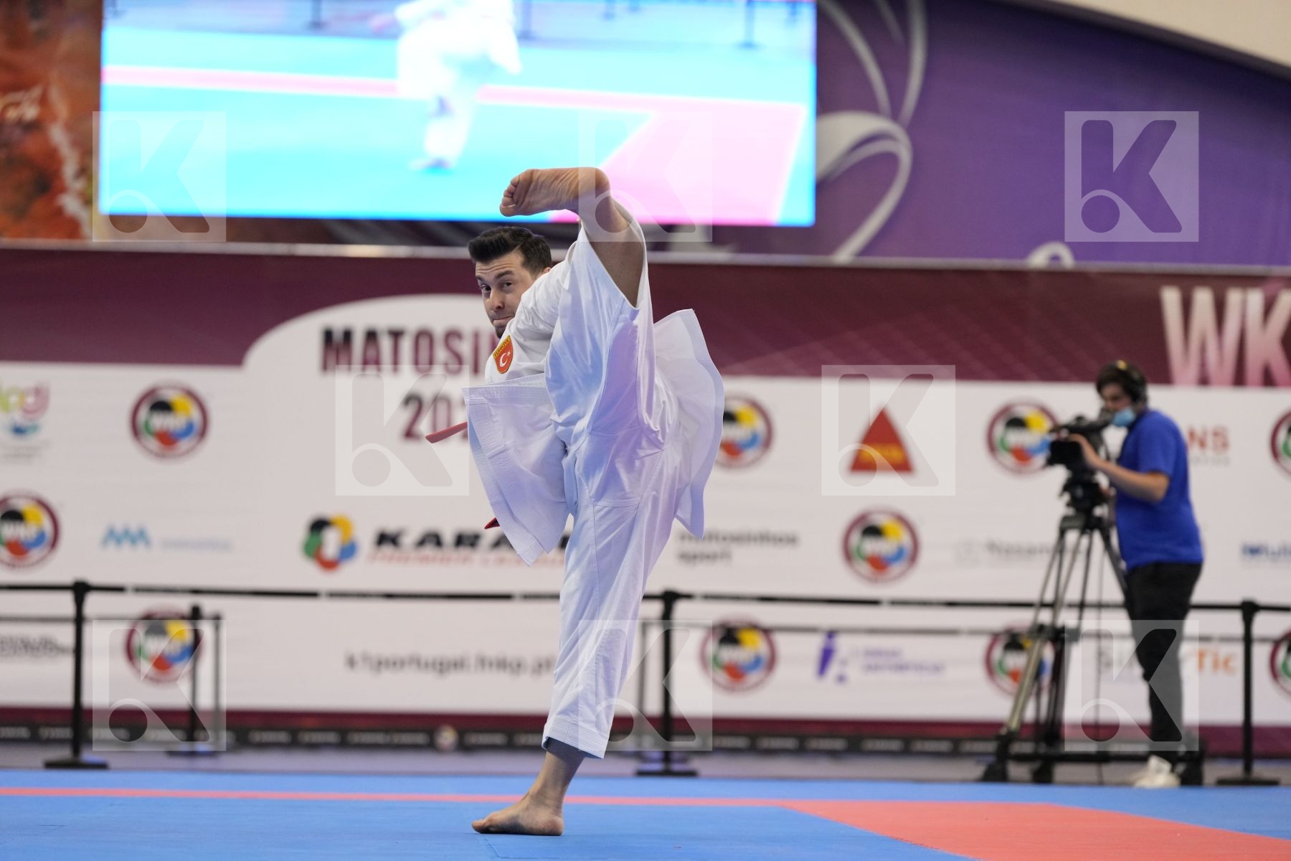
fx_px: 4231
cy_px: 430
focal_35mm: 118
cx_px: 646
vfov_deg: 11.6
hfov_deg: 17.3
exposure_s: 1/1000
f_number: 2.8
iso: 2500
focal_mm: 118
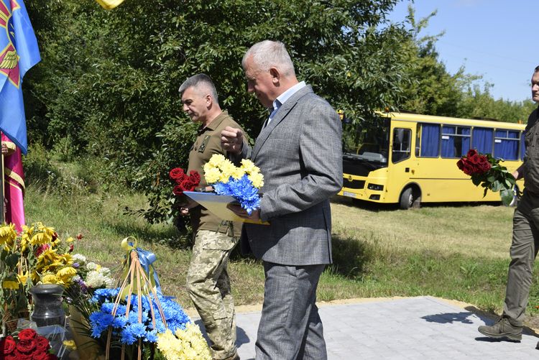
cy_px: 180
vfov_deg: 26.5
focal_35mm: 51
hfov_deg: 38.9
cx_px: 270
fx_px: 764
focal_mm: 34
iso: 200
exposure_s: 1/400
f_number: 10
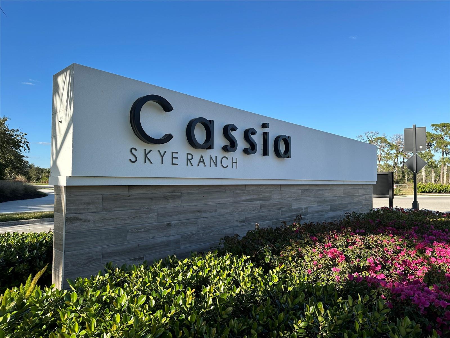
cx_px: 225
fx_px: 312
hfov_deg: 71.6
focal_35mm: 24
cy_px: 169
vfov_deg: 56.8
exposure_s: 1/2591
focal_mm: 6.86
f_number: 1.78
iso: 80
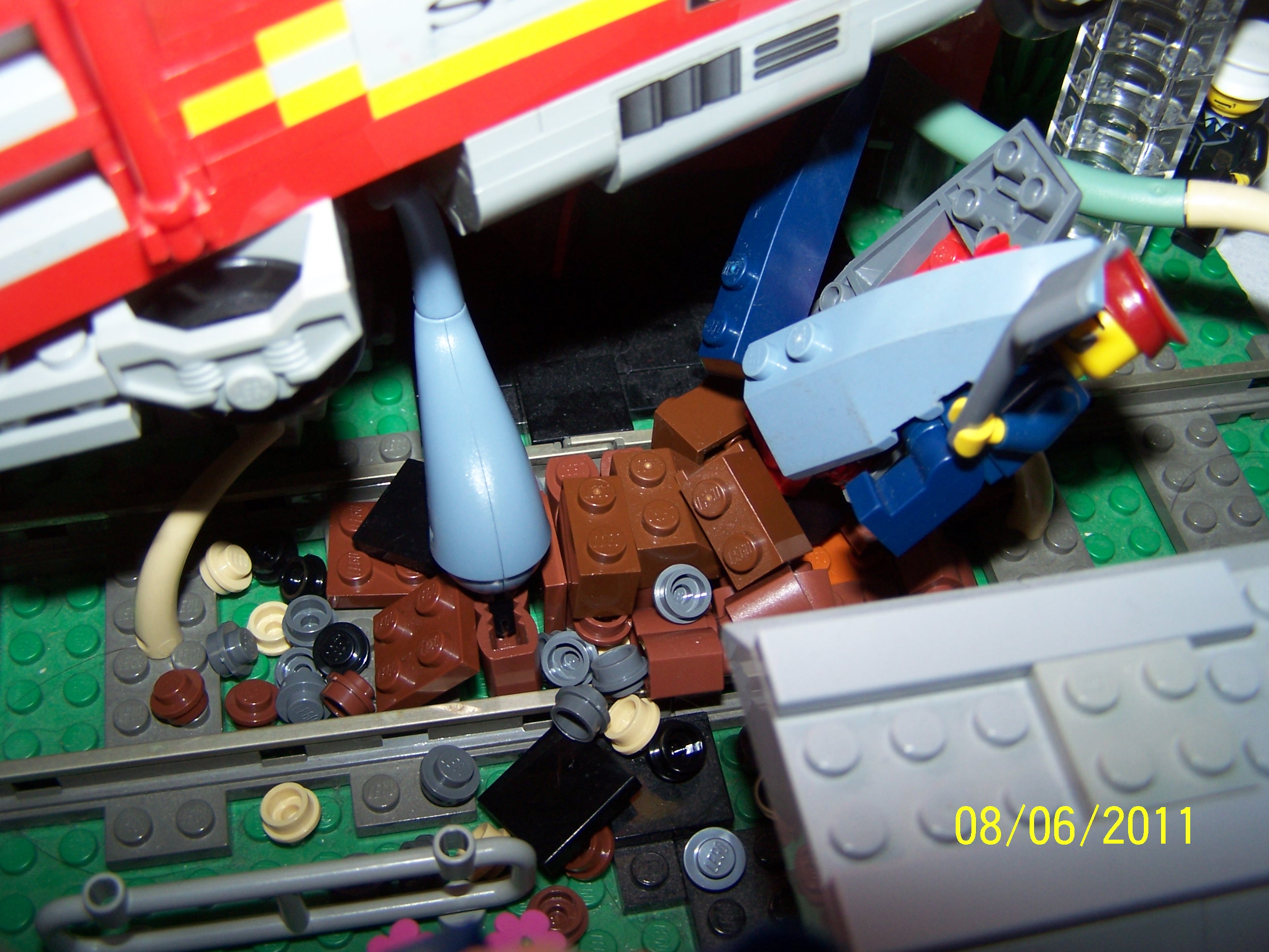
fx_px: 1393
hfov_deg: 49.0
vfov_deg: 37.7
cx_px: 634
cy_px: 476
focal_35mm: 38
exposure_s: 1/60
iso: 80
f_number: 2.8
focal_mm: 6.3
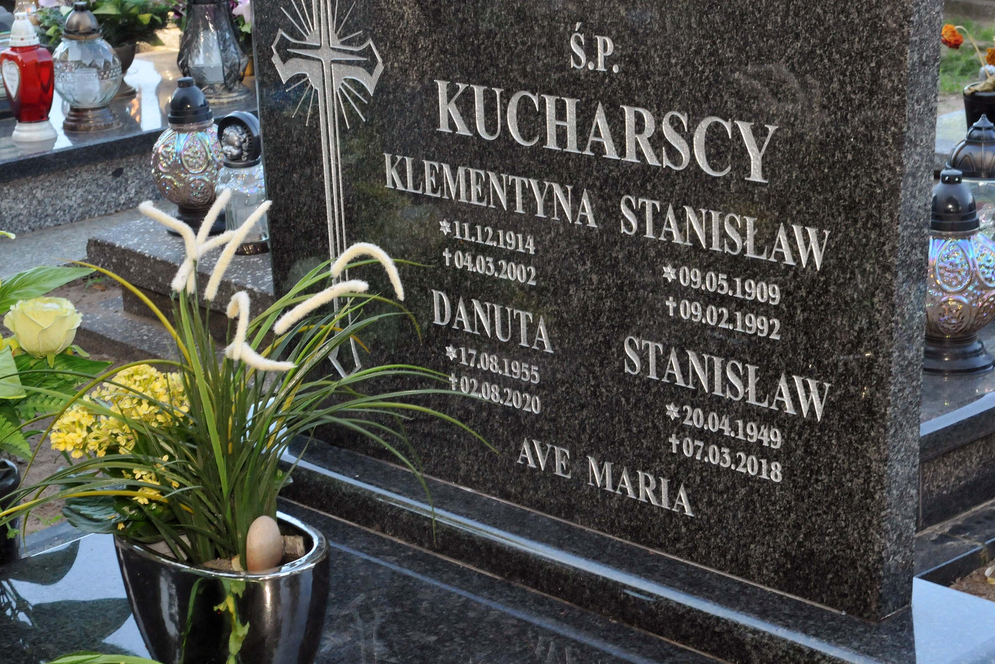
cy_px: 276
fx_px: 2128
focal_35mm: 77
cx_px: 480
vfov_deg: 17.7
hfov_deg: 26.3
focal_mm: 40
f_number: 10
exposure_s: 1/100
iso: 1000
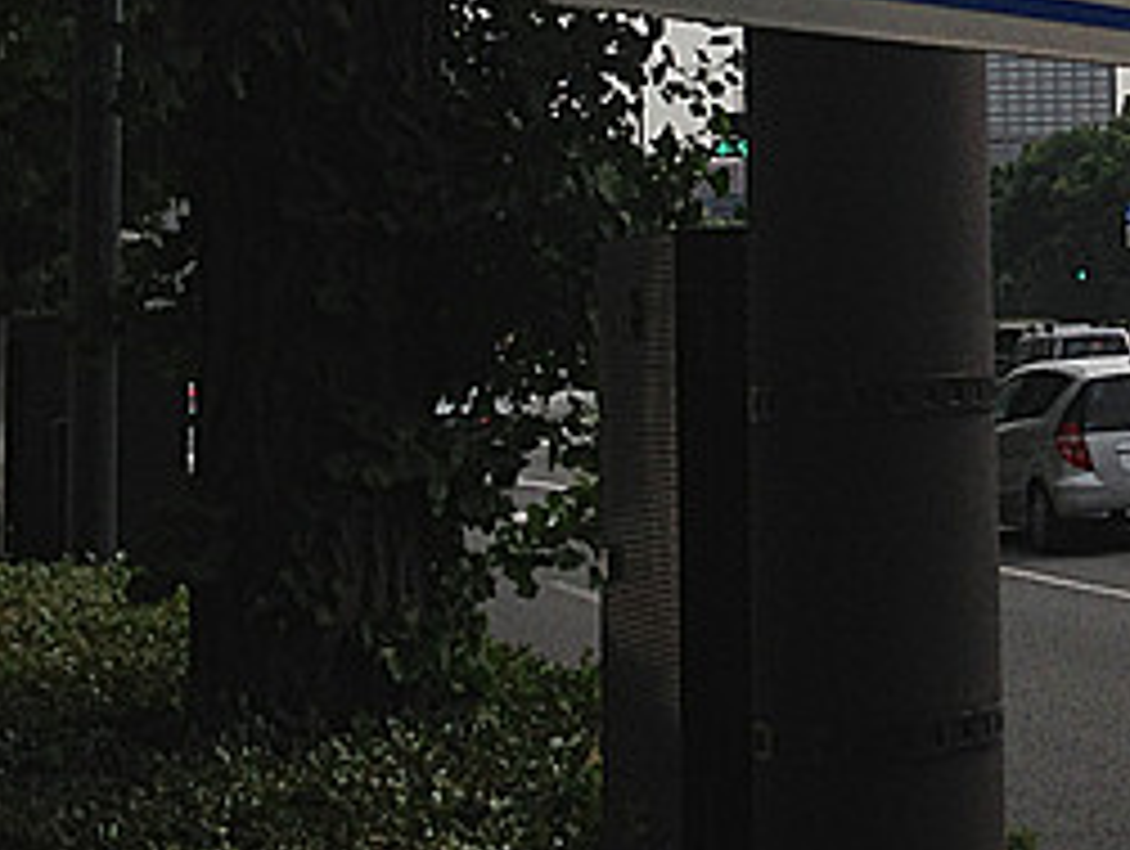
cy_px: -99
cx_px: 1391
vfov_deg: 13.8
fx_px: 3433
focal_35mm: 105
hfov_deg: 17.7
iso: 50
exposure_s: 1/2262
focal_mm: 4.13
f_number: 2.4
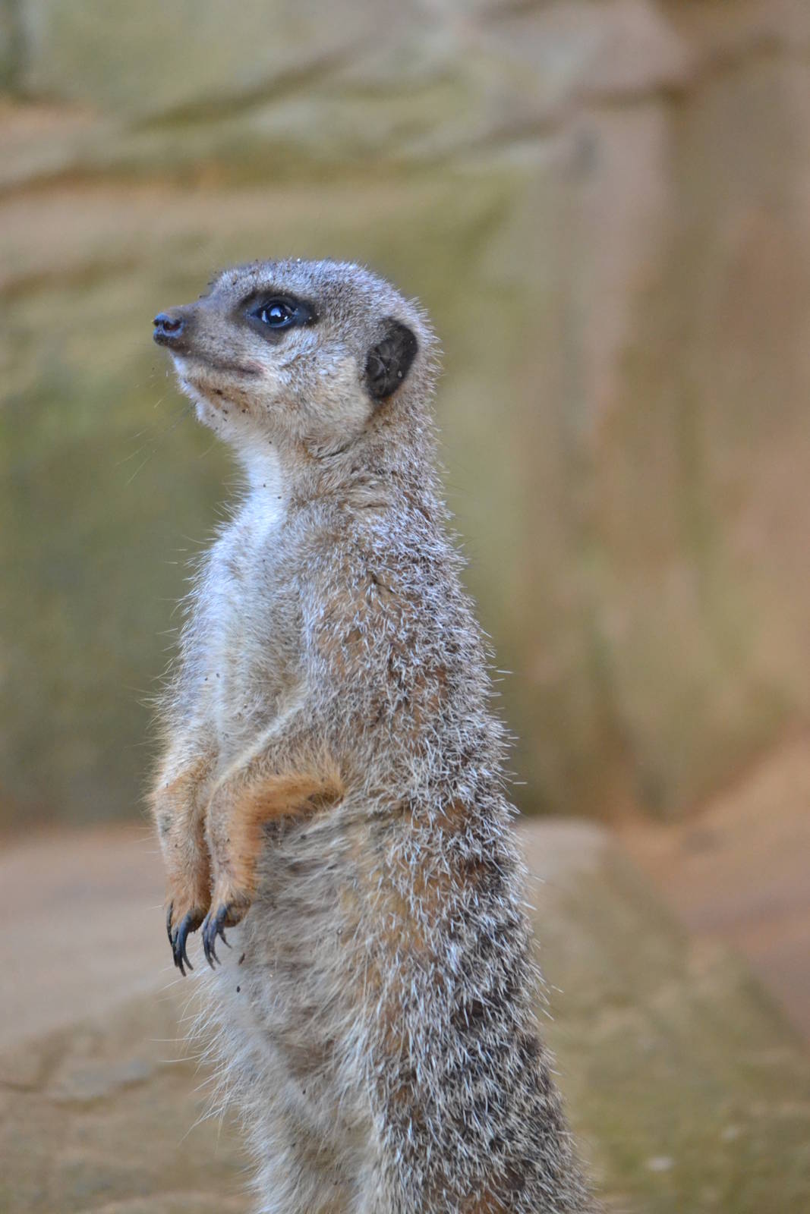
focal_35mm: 750
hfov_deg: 1.8
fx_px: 25305
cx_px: 405
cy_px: 607
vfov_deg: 2.7
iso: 3200
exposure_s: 1/500
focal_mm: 500
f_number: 6.3
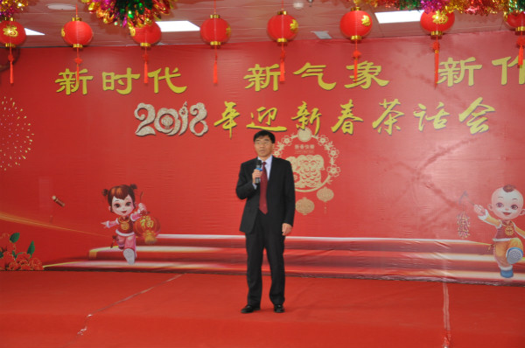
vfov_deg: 23.7
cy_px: 174
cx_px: 262
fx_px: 830
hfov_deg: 35.1
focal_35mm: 57
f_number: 4.5
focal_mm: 38
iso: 800
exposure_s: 1/60
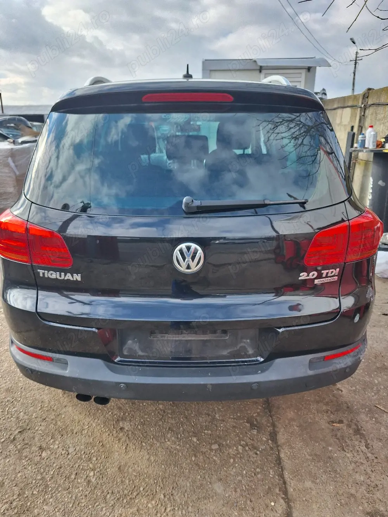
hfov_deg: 58.9
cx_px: 194
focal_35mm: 23
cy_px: 258
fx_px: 344
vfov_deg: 73.9
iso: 40
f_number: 1.8
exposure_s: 1/556
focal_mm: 5.54
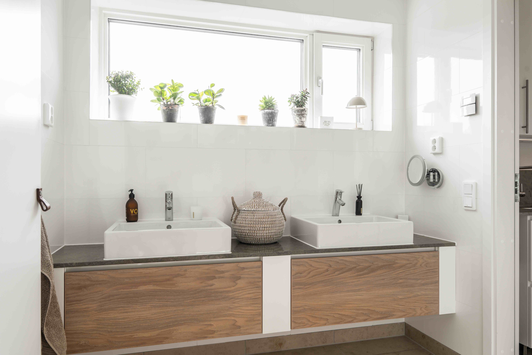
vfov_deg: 49.1
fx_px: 389
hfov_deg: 68.8
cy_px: 178
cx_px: 266
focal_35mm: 26
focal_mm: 26.3
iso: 200
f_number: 8
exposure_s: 1/25
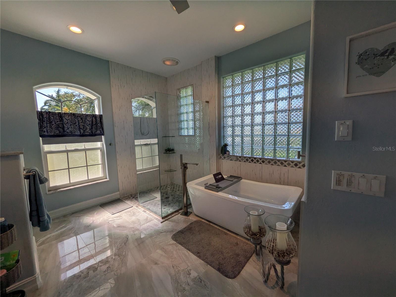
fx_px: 160
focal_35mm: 14
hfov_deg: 102.1
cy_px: 148
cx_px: 198
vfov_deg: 85.7
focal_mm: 1.83
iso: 50
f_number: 2.2
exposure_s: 1/556
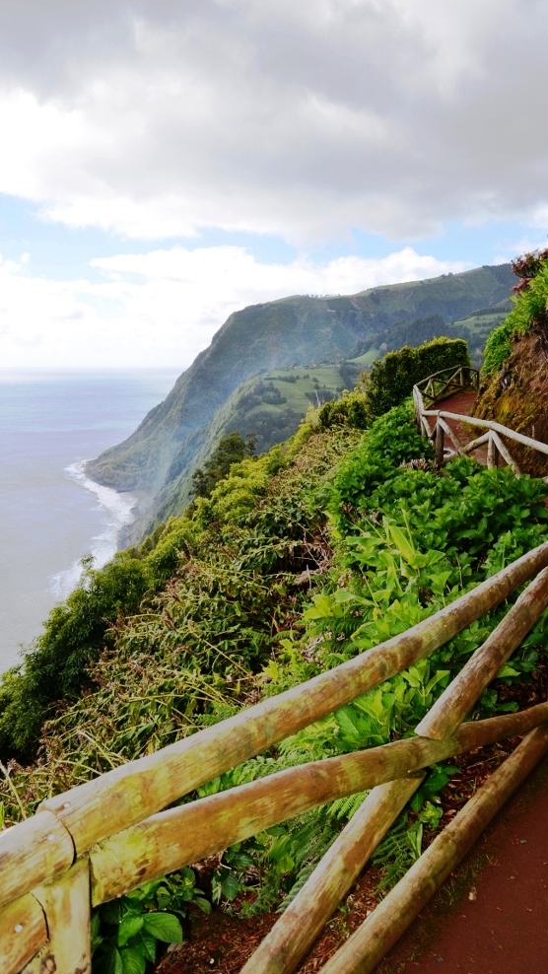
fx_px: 671
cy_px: 482
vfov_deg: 71.9
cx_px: 303
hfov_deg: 44.3
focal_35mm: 26
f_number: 6.3
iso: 100
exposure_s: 1/200
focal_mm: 16
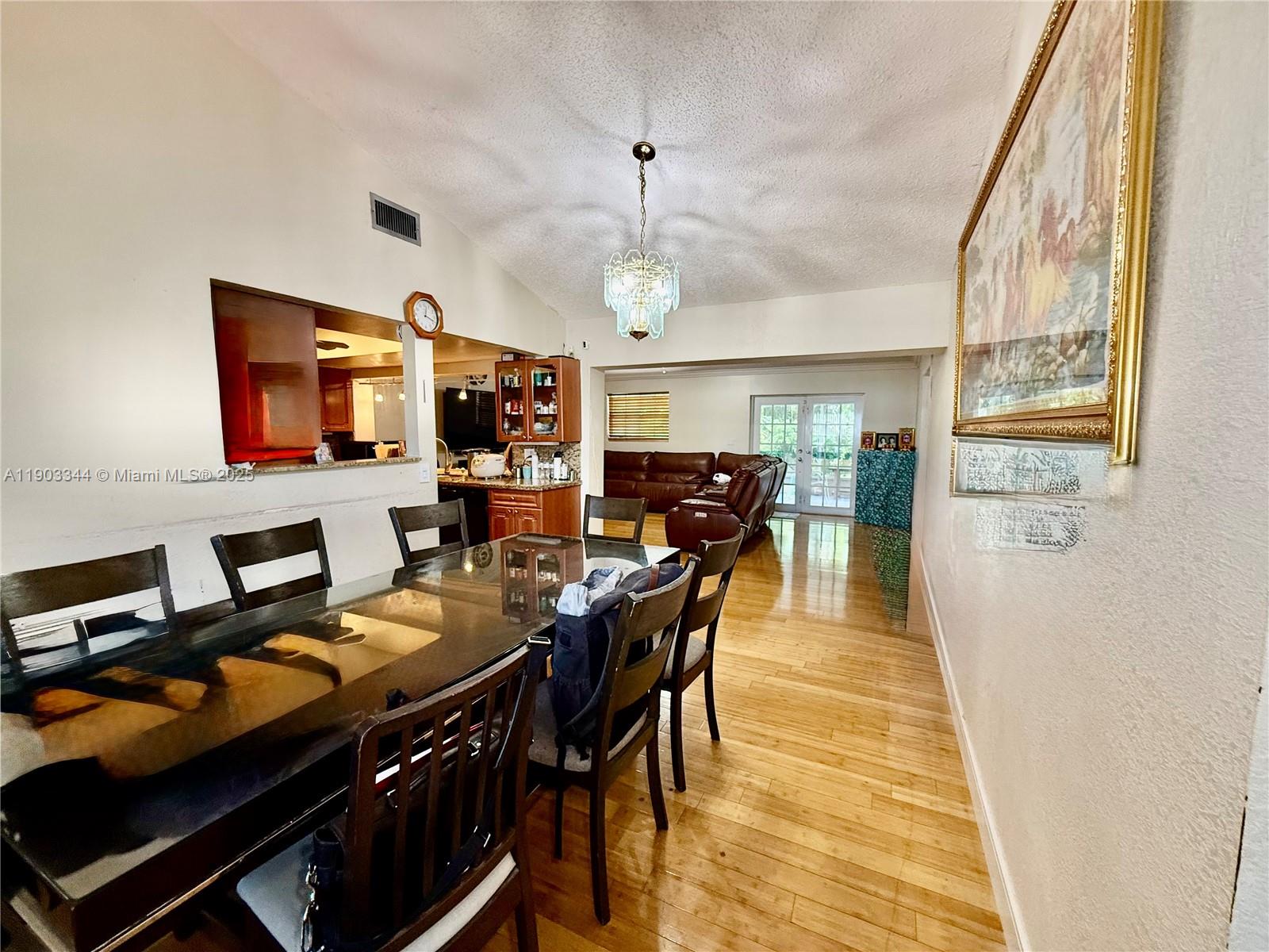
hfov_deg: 102.1
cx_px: 634
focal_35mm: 14
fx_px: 513
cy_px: 476
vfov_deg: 85.7
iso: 320
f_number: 2.2
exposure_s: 1/60
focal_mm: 2.22
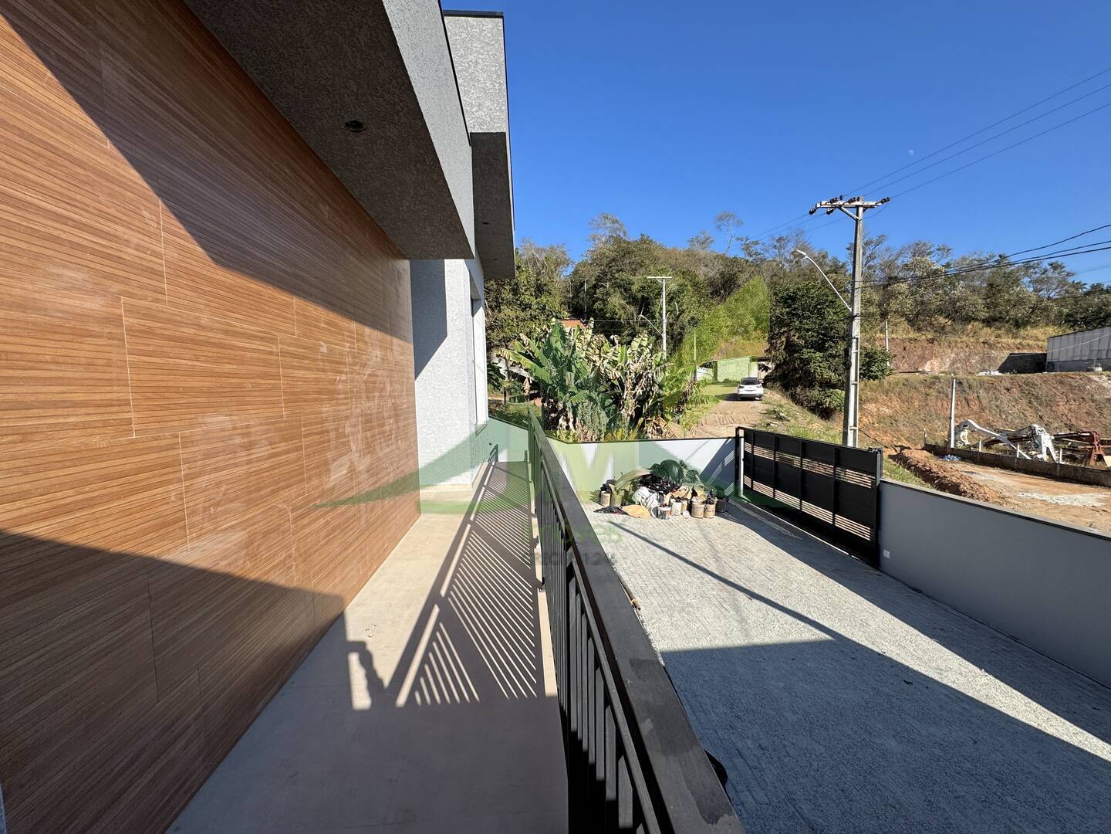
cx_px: 556
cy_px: 417
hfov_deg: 102.1
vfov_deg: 85.7
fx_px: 449
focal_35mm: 14
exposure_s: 1/2083
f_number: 2.2
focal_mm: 2.22
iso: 50
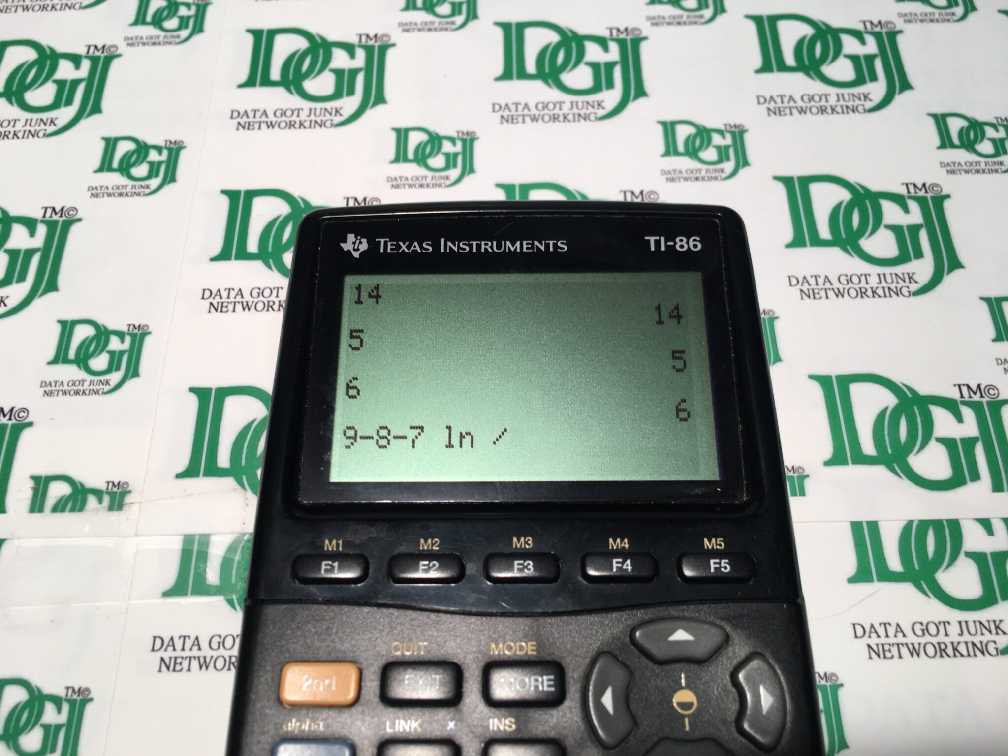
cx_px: 504
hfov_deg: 61.7
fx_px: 844
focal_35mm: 29
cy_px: 378
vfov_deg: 48.2
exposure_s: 1/120
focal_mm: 4.15
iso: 40
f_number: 2.2
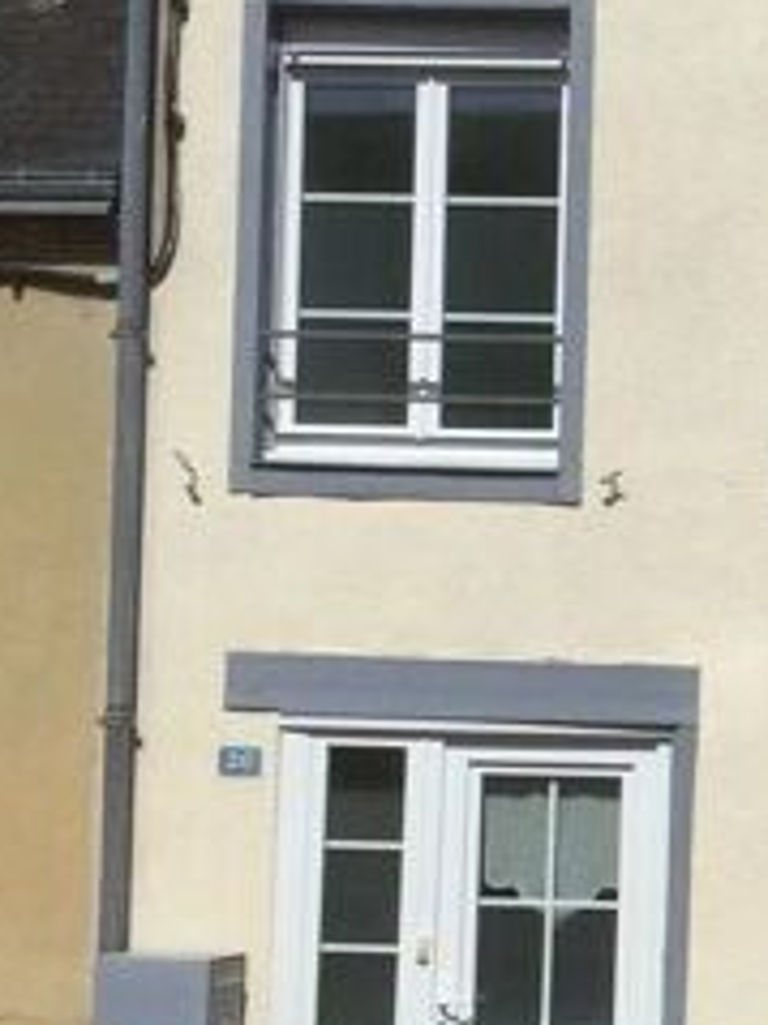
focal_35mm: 83
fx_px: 2457
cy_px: 742
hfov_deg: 16.8
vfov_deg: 23.4
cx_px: 1000
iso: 25
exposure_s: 1/3268
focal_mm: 3.3
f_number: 2.4
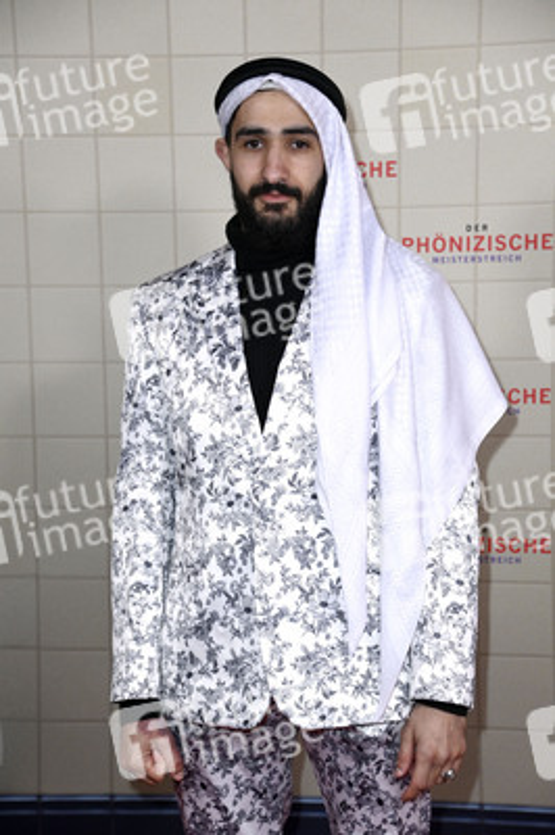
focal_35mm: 85
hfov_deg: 16.0
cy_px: 418
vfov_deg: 23.9
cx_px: 278
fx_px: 1969
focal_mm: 85
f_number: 5.6
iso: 800
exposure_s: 1/250
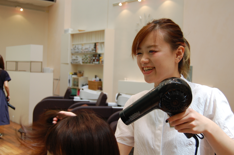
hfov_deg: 41.1
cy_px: 78
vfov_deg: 28.0
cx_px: 117
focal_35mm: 48
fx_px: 312
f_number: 5
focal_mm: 32
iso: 400
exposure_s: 1/80
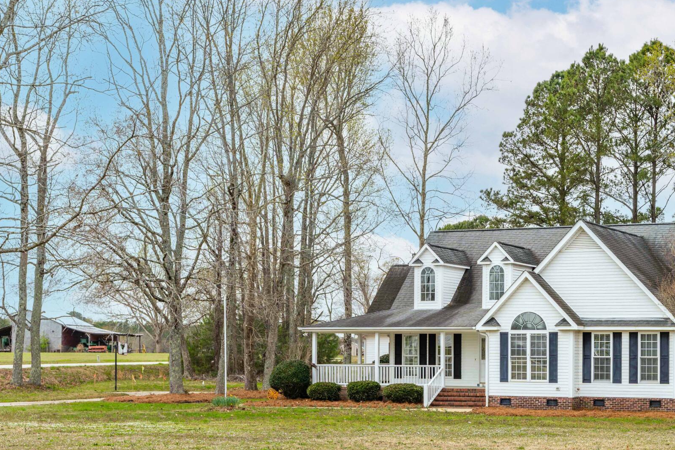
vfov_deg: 20.4
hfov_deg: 29.7
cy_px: 344
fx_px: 1238
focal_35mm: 66
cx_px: 554
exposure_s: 1/125
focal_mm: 35
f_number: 8
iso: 100
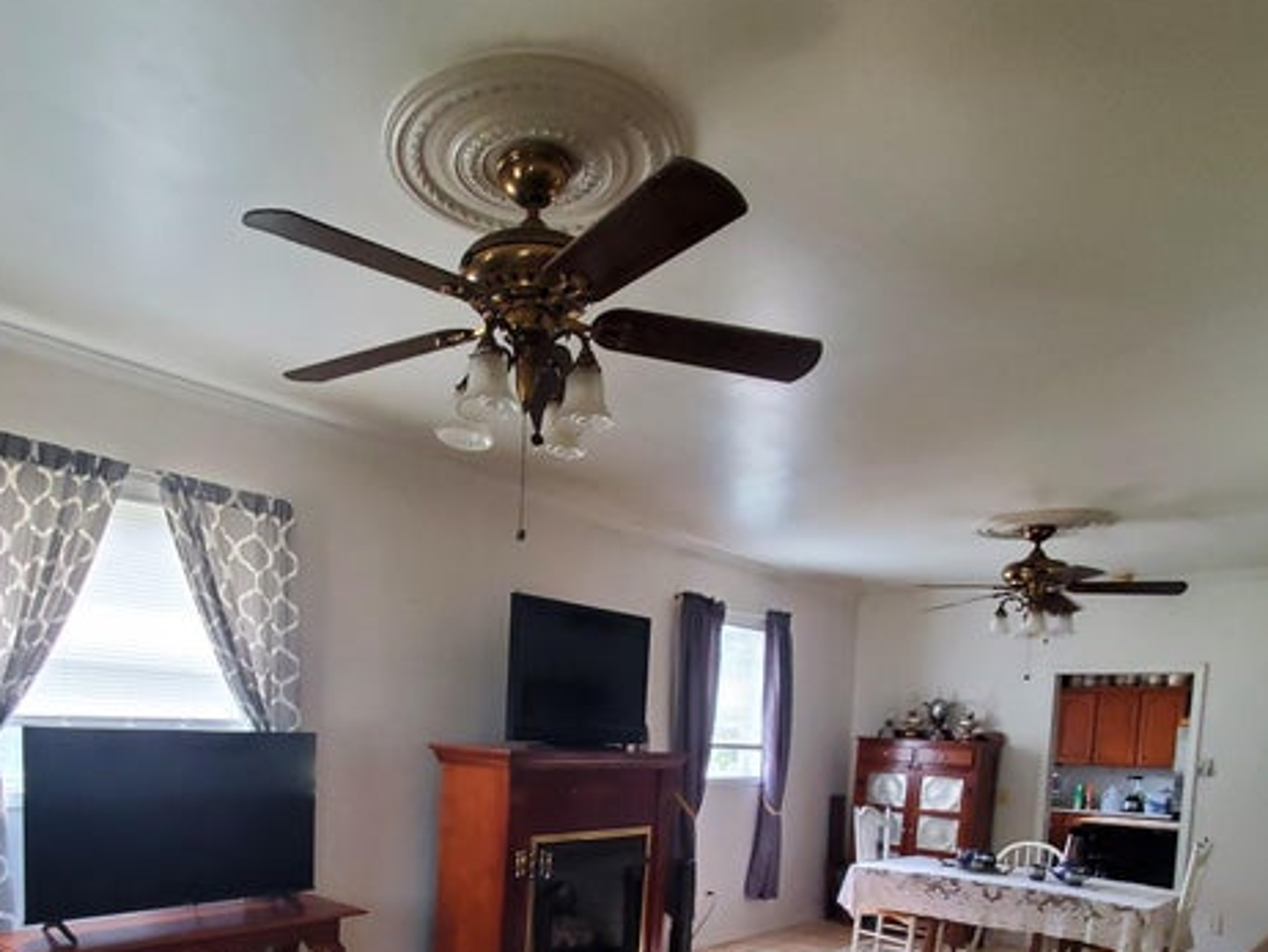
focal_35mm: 24
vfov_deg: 51.7
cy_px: 815
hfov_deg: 70.7
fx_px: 880
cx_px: 495
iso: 250
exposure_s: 1/60
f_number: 2.2
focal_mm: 1.8
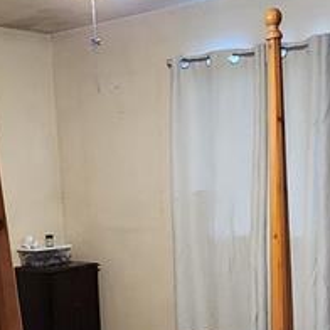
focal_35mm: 60
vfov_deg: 26.0
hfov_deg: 28.6
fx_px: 647
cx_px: 152
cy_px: 378
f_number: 2.2
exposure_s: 1/24
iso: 800
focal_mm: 2.2
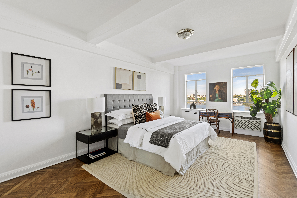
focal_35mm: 16
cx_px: 148
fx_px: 132
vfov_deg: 73.7
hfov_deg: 96.7
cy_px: 99
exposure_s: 1/3
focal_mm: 16
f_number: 8
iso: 320
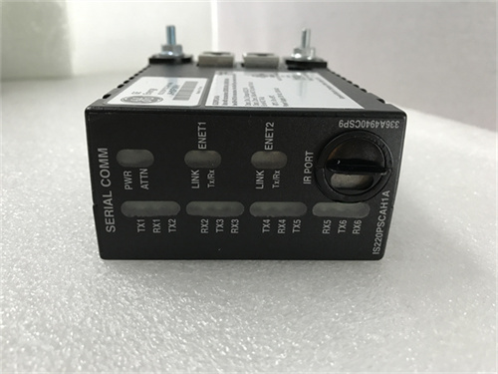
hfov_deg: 63.4
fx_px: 403
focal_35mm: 28
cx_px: 249
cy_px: 187
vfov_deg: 49.7
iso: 40
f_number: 1.8
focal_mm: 3.99
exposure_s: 1/33
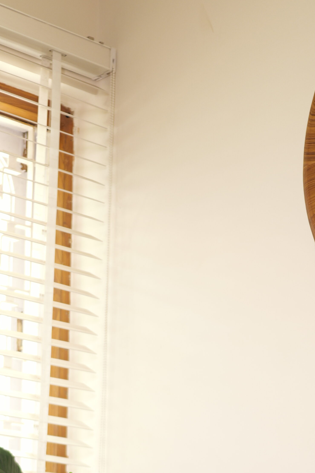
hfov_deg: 14.2
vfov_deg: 19.9
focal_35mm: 95
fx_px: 1247
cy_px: 597
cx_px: -4
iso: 400
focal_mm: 35
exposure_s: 1/125
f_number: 1.8
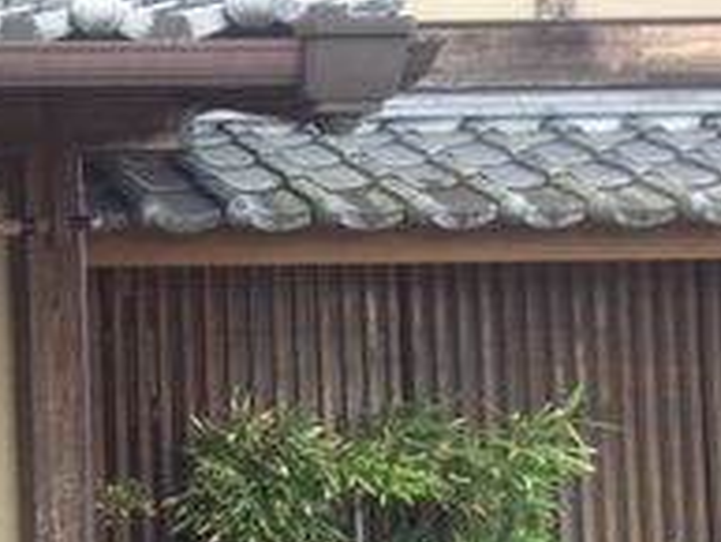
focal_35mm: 96
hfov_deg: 17.7
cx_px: -445
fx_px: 2001
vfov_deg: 15.4
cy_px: 381
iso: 32
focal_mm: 4.15
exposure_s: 1/220
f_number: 2.2
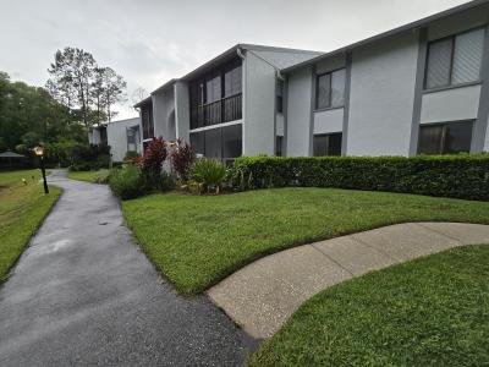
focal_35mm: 13
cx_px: 244
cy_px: 184
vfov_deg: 89.9
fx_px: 184
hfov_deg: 106.2
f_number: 2.2
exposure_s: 1/349
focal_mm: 2.2
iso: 50
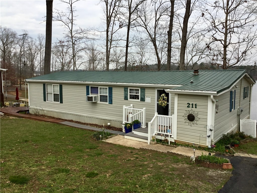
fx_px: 230
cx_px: 128
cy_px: 96
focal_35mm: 31
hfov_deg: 58.4
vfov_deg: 45.4
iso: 25
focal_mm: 3.3
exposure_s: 1/1018
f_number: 2.4
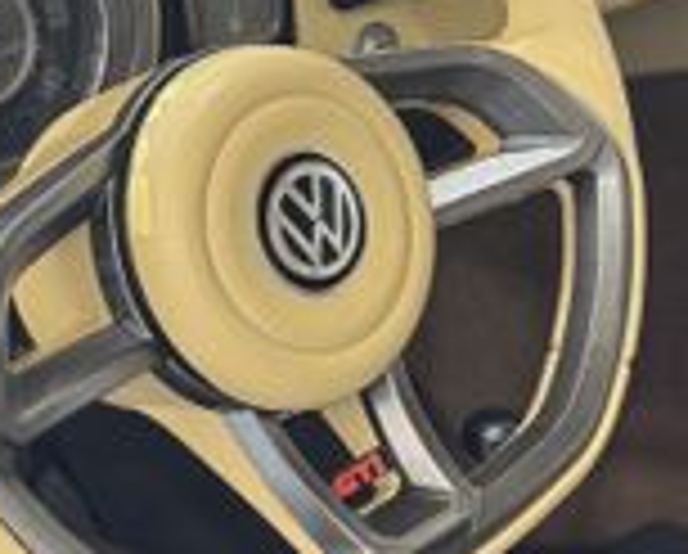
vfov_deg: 21.3
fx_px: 1469
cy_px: 198
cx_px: 486
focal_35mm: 72
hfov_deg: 26.1
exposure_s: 1/60
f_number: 1.78
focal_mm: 6.76
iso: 200
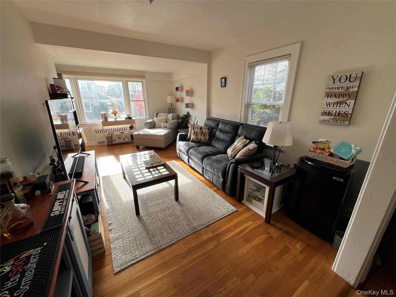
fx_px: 149
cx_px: 198
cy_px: 148
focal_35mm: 13
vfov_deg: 89.9
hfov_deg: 106.2
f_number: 1.8
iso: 32
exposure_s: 1/99
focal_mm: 1.57
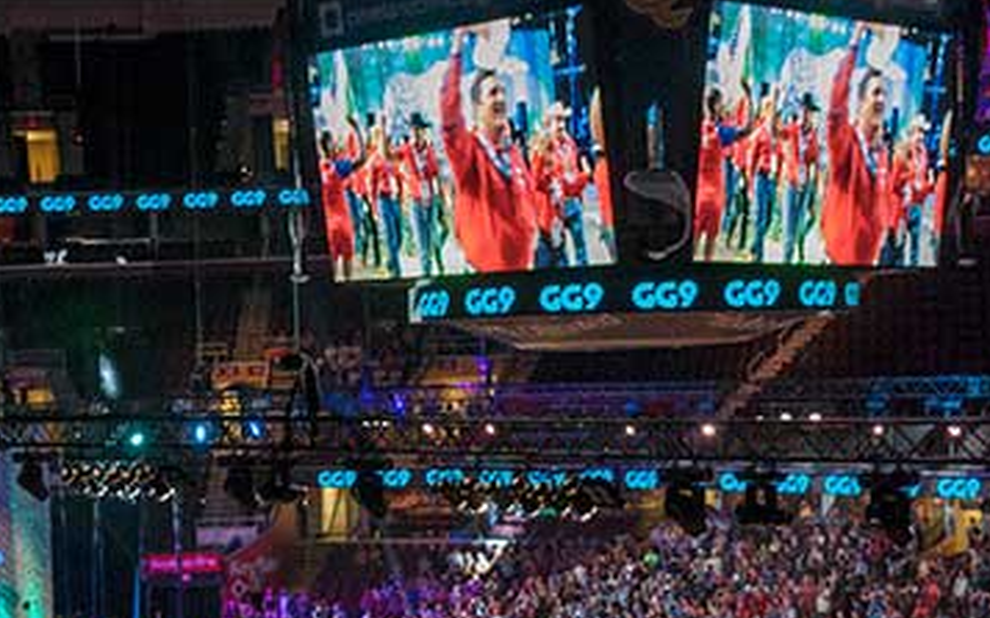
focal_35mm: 77
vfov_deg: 16.8
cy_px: 510
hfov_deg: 26.6
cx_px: 291
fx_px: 2077
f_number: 3.2
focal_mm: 24
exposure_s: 1/200
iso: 1100
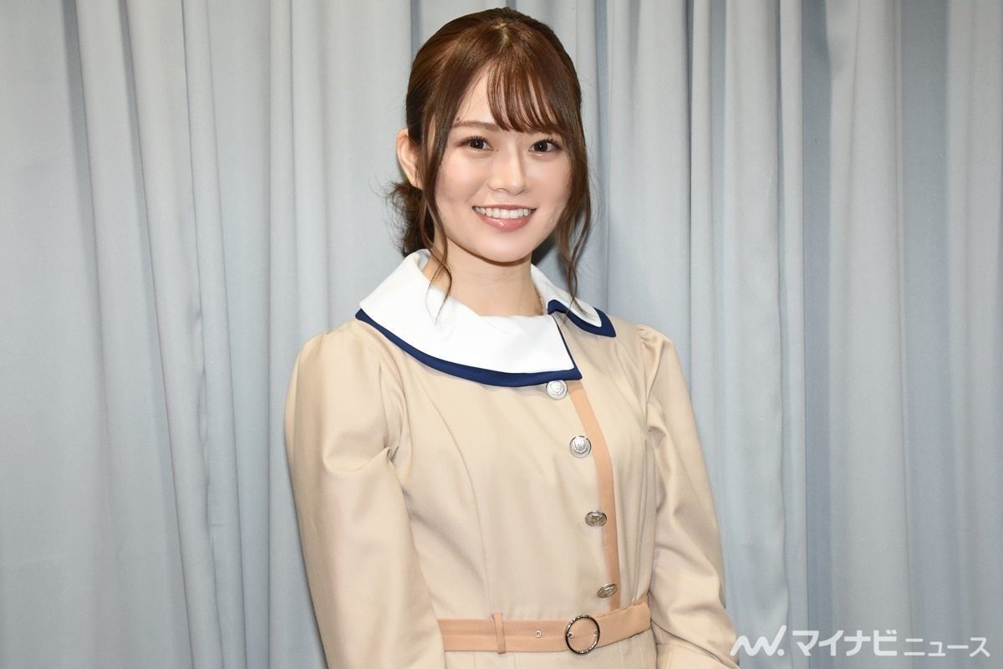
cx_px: 502
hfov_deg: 30.5
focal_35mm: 66
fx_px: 1839
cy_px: 334
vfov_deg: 20.6
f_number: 5.6
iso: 800
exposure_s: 1/60
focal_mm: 44
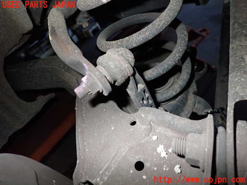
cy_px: 92
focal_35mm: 25
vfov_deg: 54.9
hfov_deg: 69.4
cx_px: 124
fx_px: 178
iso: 500
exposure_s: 1/30
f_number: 5.6
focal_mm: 4.5
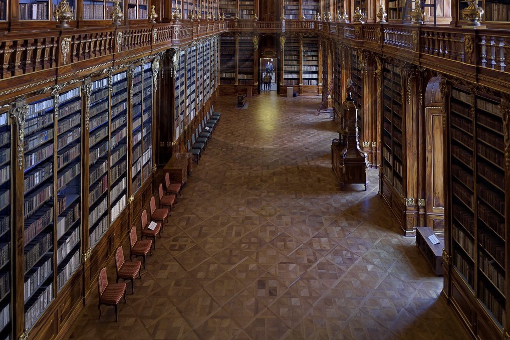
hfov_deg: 78.6
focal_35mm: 22
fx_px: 312
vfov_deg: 48.5
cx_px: 266
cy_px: 10
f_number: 5.6
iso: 800
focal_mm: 14
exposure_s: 1/15
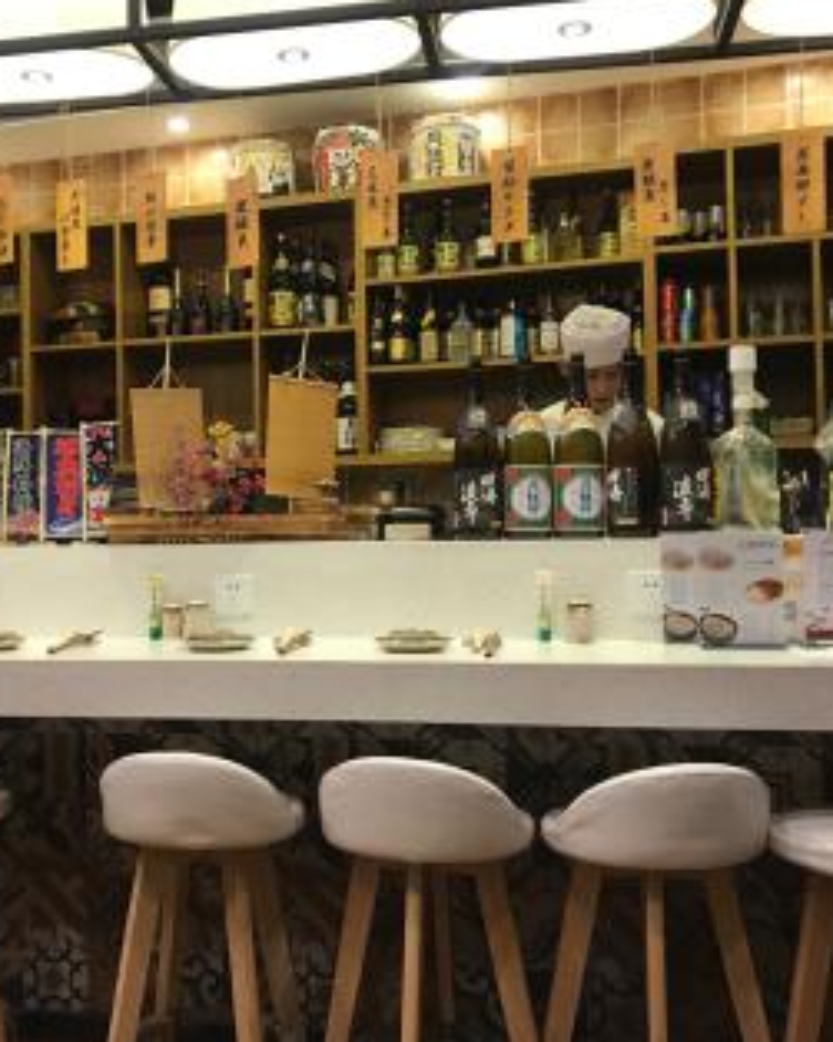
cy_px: 494
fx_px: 1202
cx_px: 322
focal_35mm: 39
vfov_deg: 46.8
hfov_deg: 38.0
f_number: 1.8
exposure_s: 1/25
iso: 40
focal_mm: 3.99
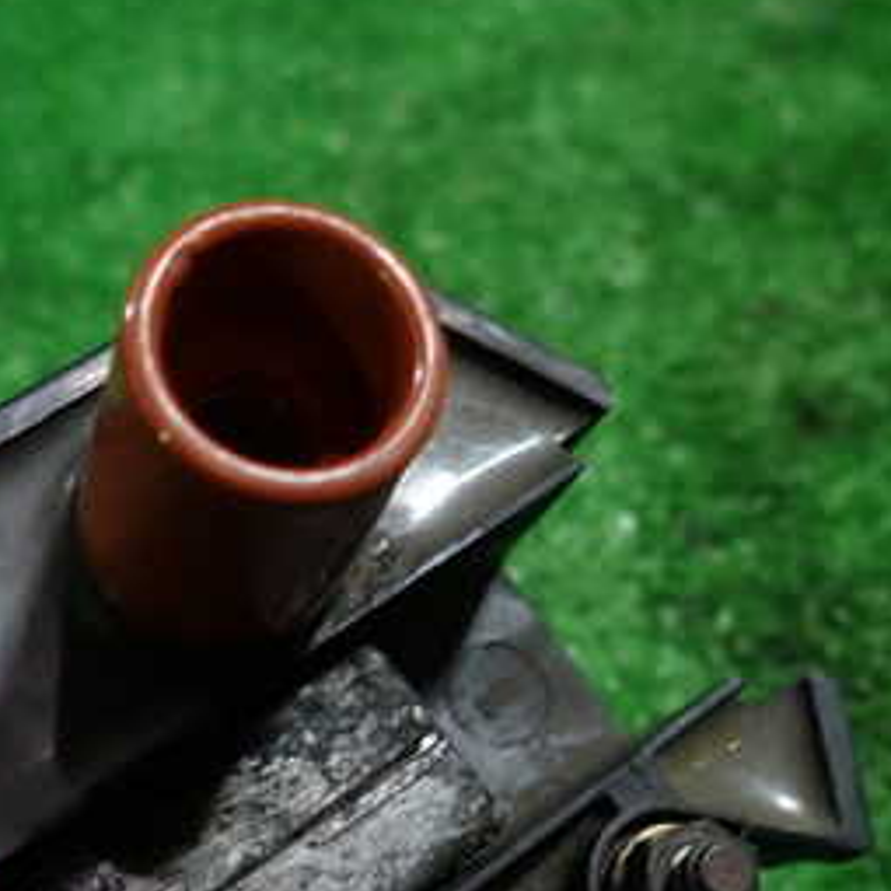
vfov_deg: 31.8
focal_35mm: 52
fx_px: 1514
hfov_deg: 32.4
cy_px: 737
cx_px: 280
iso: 200
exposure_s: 1/40
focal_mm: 4.5
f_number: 2
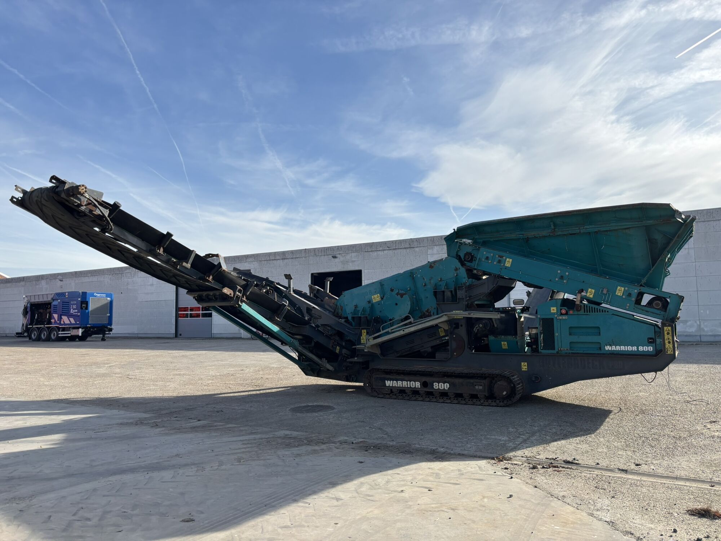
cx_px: 360
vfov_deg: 53.1
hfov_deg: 67.3
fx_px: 542
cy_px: 270
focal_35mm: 26
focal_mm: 5.96
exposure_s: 1/3021
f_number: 1.6
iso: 50
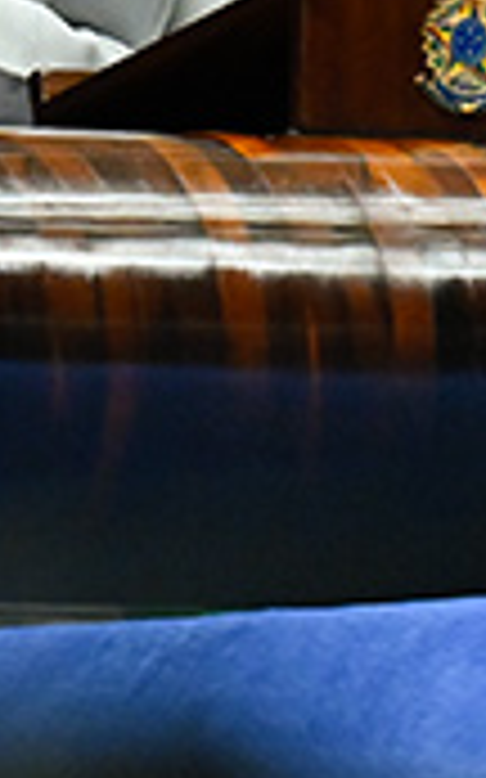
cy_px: 166
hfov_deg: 1.0
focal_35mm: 1289
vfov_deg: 1.6
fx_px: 27339
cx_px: -423
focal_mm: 170
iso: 2500
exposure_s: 1/160
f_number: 2.8
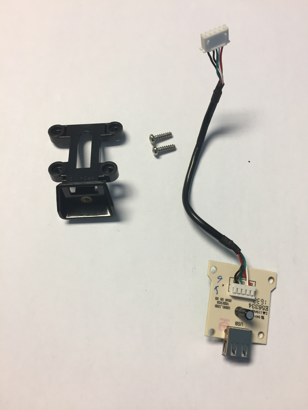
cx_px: 154
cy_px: 205
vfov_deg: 61.7
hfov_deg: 48.2
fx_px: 344
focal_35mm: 29
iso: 80
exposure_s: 1/30
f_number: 2.2
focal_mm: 4.15
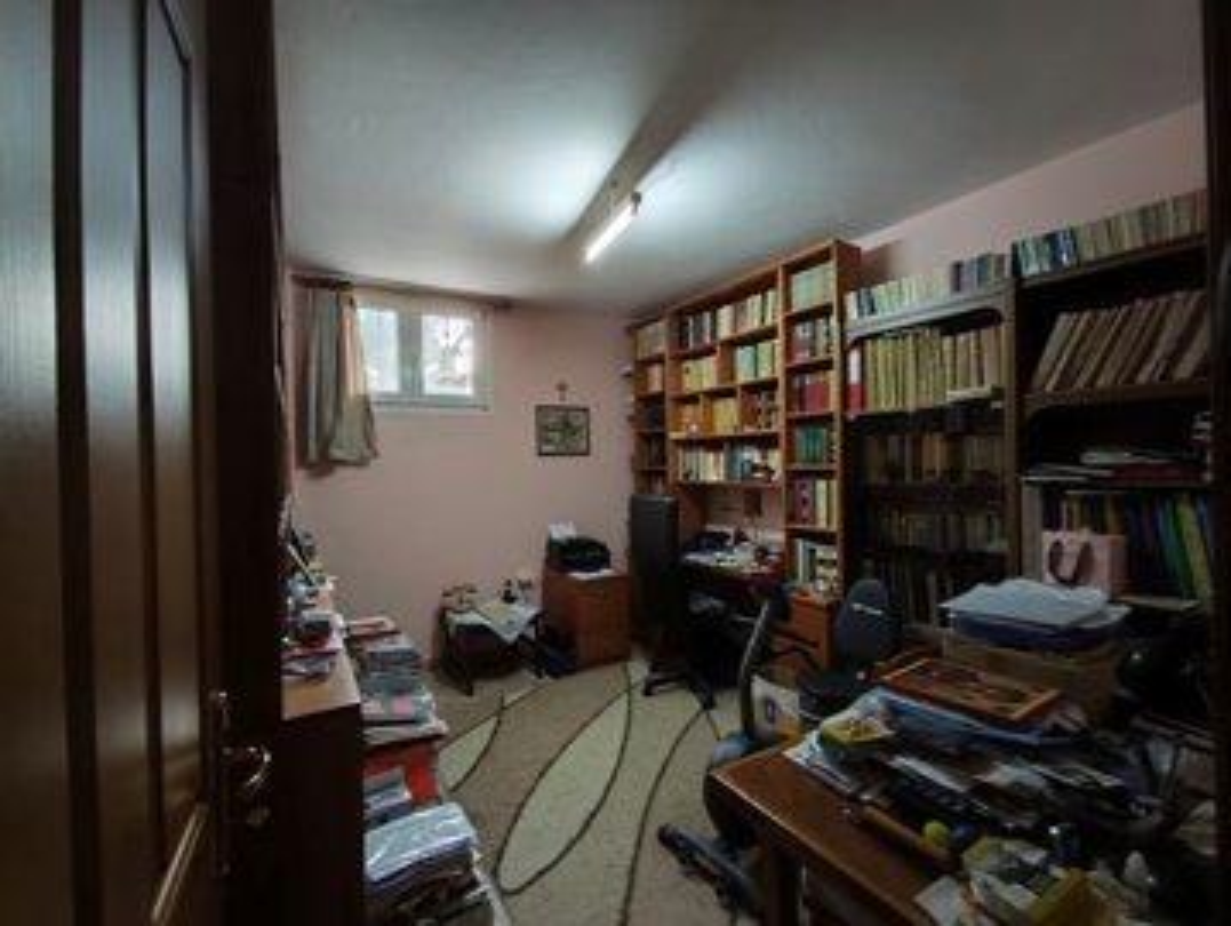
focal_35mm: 15
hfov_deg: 98.1
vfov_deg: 81.8
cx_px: 616
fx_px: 534
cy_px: 463
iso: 640
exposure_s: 1/12.5
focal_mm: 1.65
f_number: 2.2
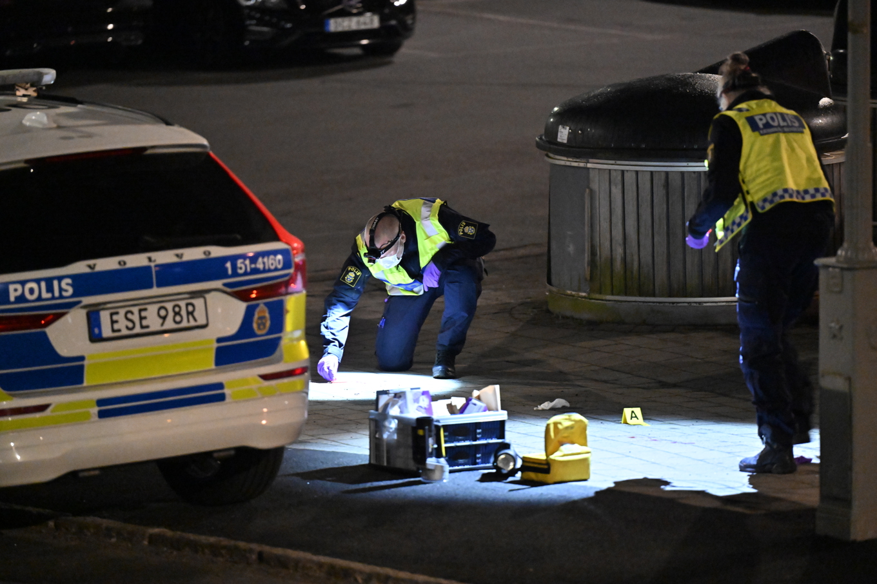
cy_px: 292
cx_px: 438
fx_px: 4871
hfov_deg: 10.3
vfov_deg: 6.9
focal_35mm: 200
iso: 9000
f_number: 2.8
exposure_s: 1/60
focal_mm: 200
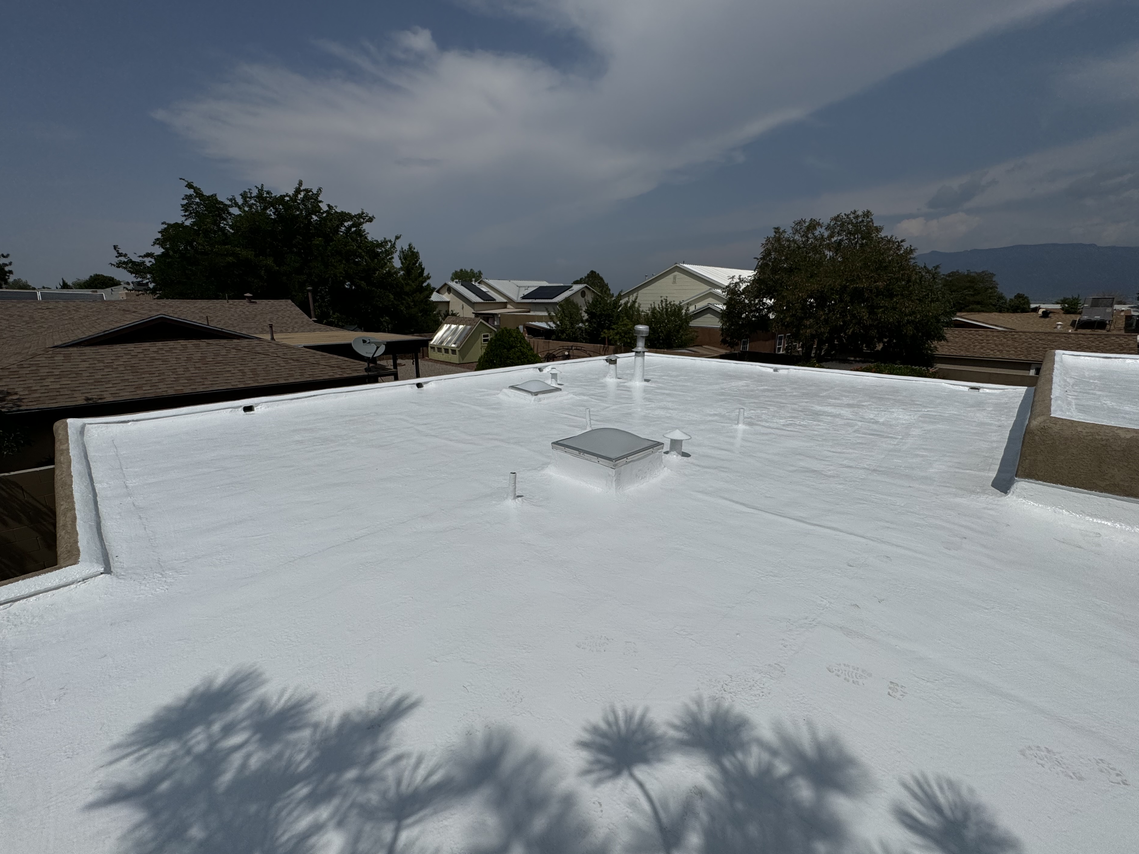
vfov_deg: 81.7
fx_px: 494
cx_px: 559
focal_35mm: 15
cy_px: 428
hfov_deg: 98.2
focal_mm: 2.22
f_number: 2.2
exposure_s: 1/10204
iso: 40
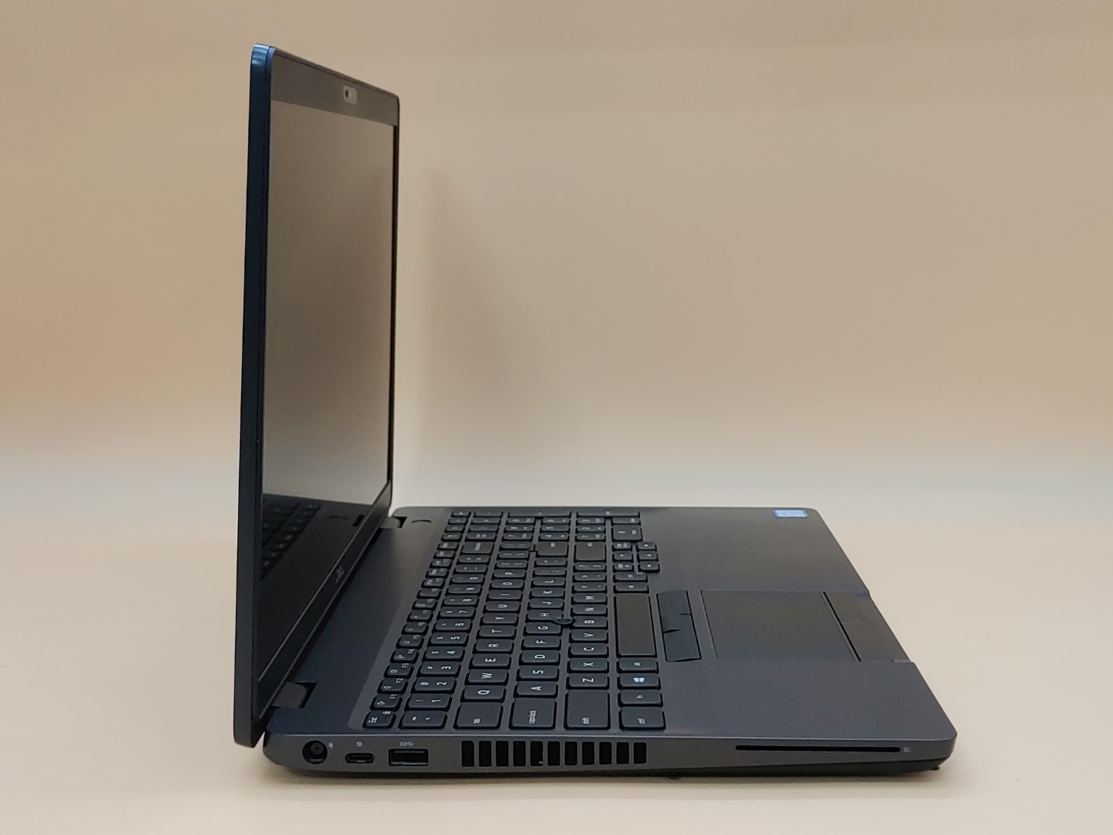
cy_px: 418
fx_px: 1479
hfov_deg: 41.2
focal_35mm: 46
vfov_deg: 31.5
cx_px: 556
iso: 100
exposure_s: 1/120
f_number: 1.8
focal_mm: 4.36
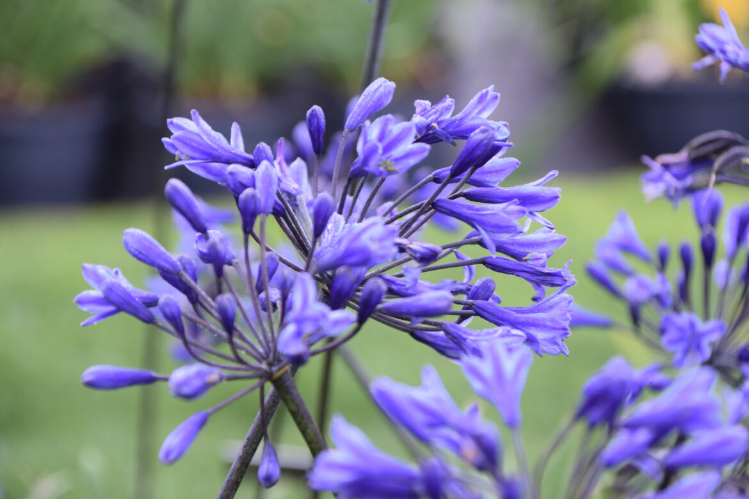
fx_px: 3121
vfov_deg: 9.1
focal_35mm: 150
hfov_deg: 13.7
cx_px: 374
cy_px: 250
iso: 400
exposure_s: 1/100
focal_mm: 100
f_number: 5.6
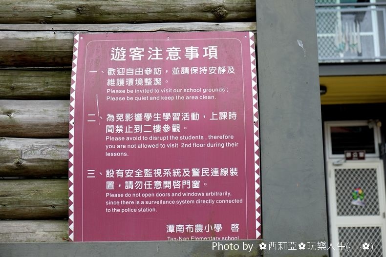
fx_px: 525
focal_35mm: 49
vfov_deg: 27.5
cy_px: 128
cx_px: 193
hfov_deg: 40.3
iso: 200
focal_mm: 32.9
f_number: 4
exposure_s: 1/125
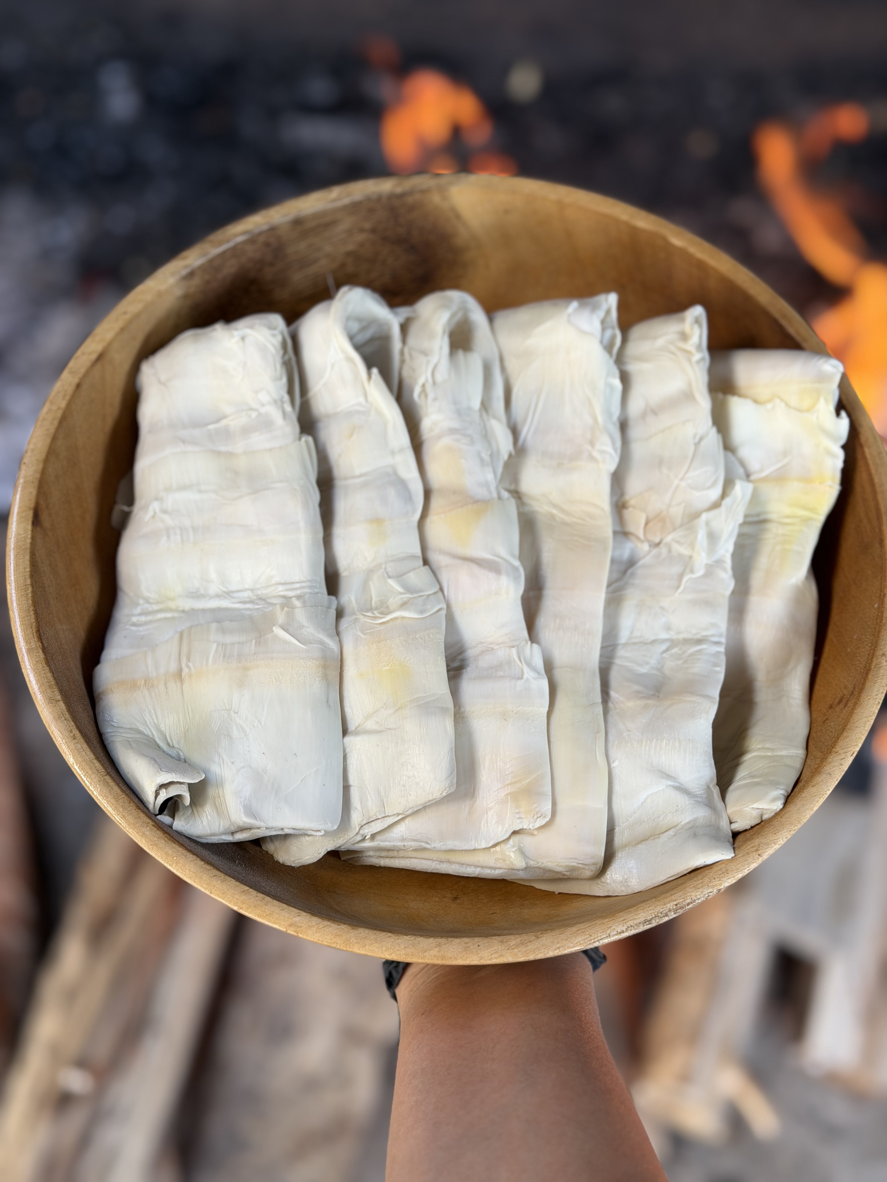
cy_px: 591
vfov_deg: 39.7
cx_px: 444
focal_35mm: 48
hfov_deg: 30.3
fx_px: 1640
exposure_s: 1/121
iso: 64
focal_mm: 6.76
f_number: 1.78
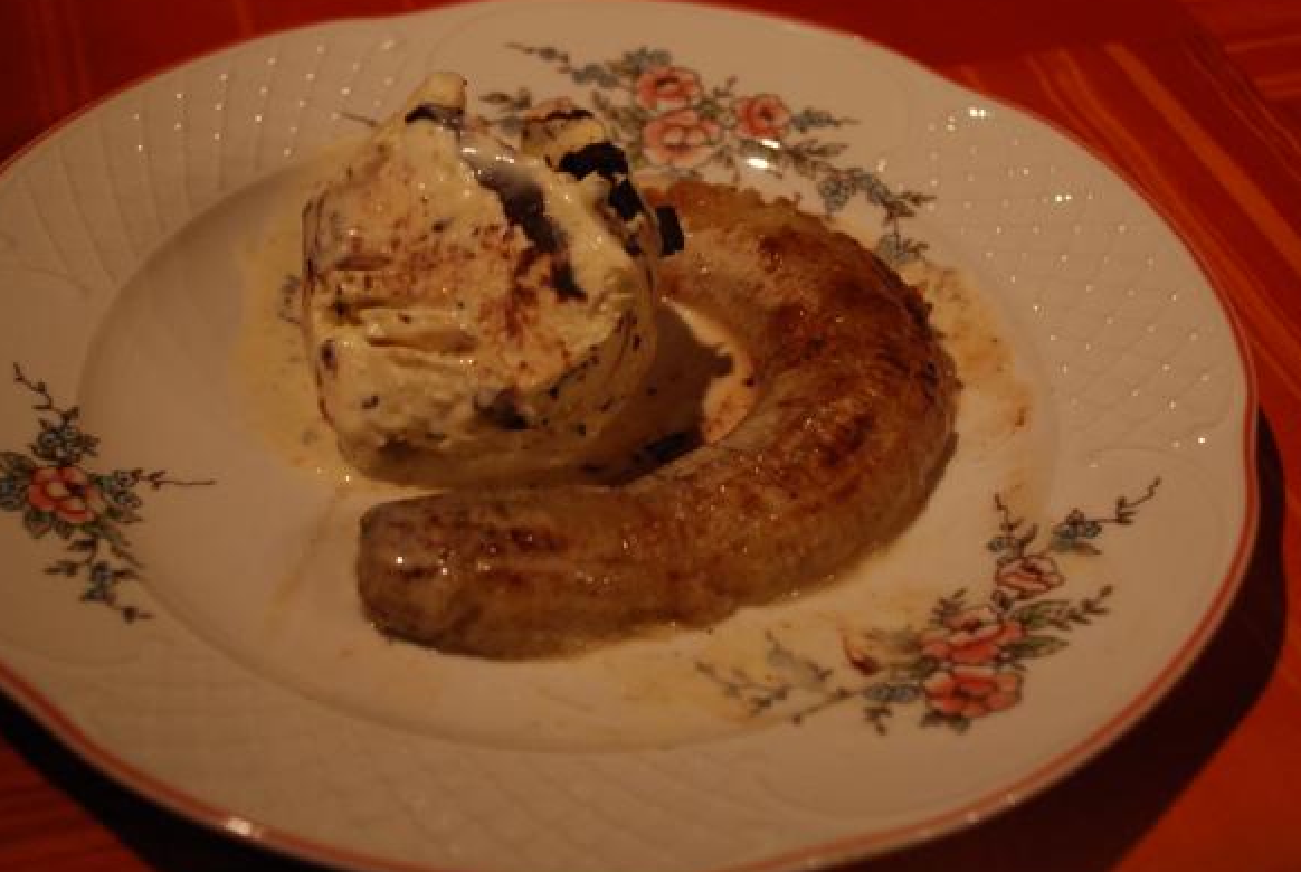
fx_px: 2389
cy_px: 423
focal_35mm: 66
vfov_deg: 20.7
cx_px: 586
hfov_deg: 30.4
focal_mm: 32
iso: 800
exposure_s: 1/30
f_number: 4.2
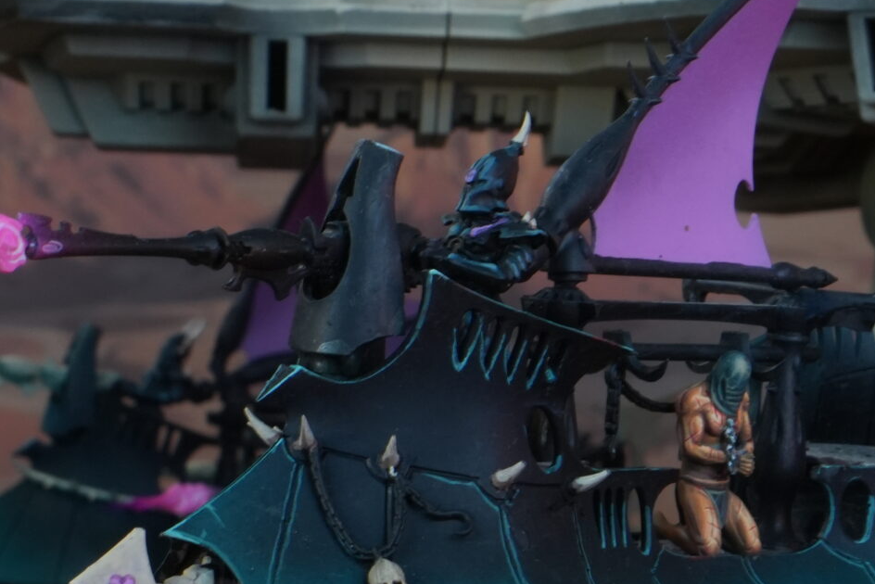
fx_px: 3461
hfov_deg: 14.3
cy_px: 547
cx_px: 785
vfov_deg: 9.6
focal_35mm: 142
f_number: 14
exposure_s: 1/8
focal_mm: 35
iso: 640
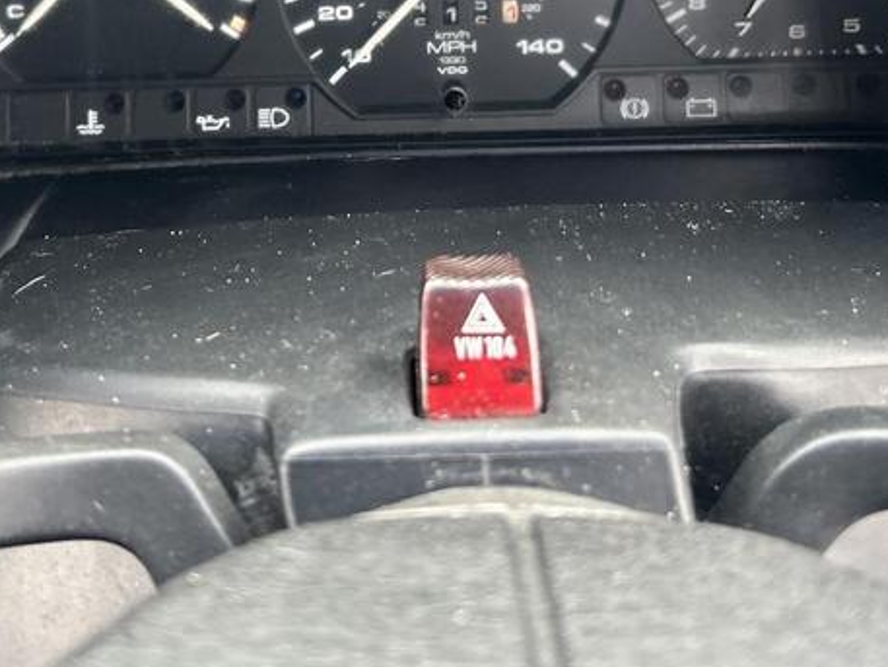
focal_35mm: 51
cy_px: 27
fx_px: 1309
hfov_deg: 37.3
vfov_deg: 27.2
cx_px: 354
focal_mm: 5.7
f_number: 1.5
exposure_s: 1/60
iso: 320
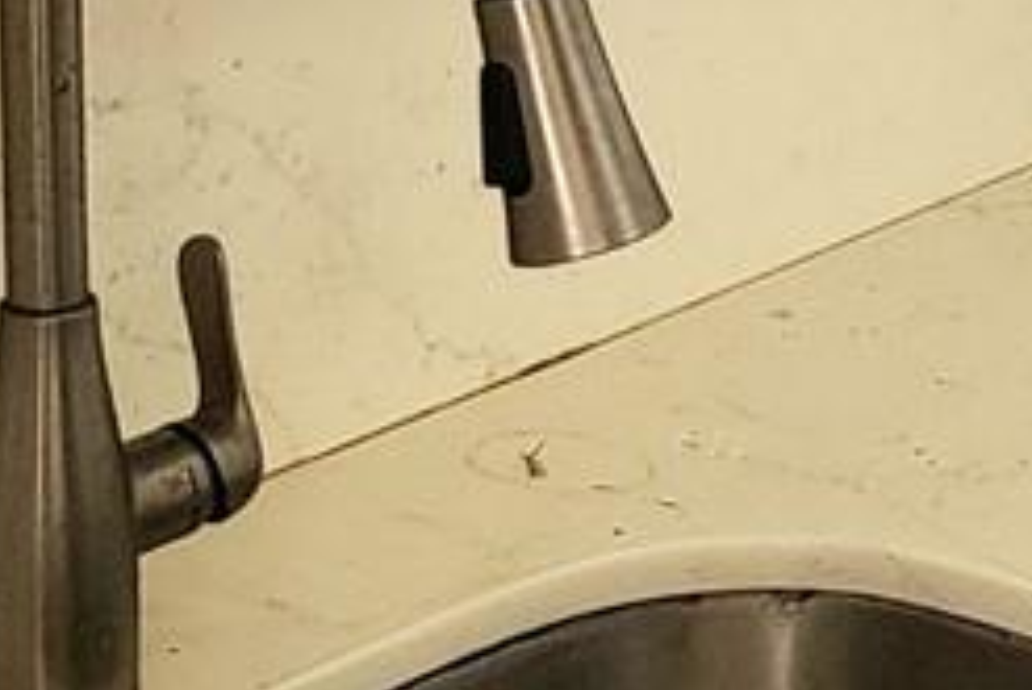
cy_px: -546
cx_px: 1949
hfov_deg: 12.0
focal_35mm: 155
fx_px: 4446
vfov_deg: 8.5
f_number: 1.8
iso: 160
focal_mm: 6.4
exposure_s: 1/120
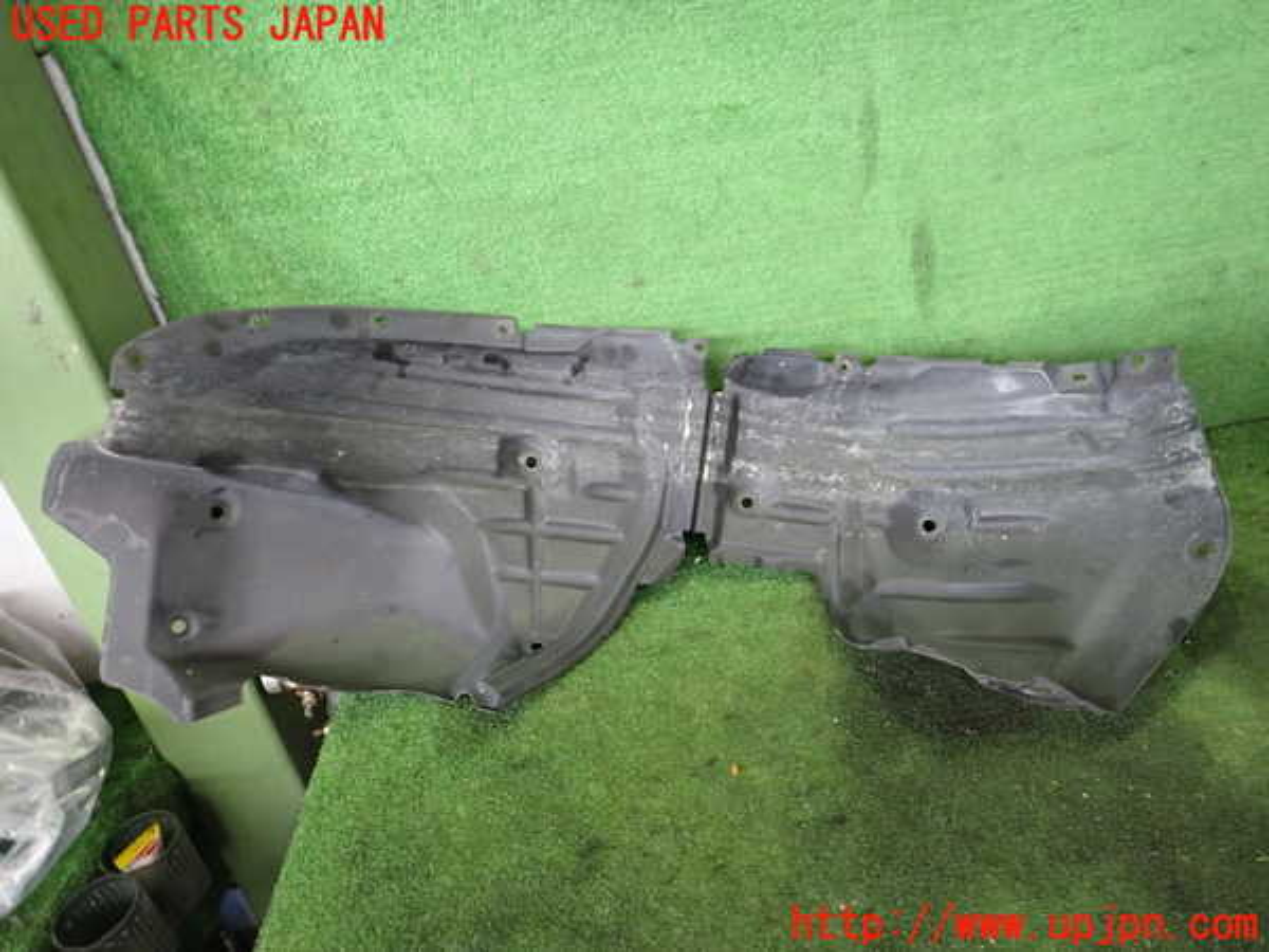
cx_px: 634
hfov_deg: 69.4
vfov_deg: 54.9
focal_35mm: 25
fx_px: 916
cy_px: 476
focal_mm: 4.5
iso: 250
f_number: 2
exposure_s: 1/30
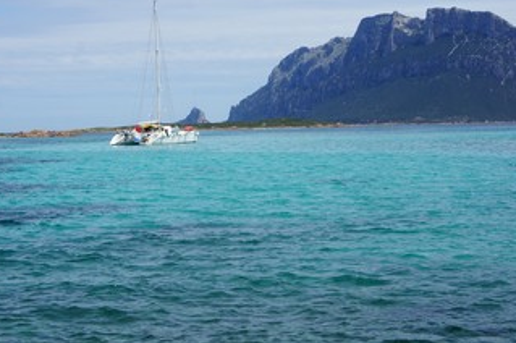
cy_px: 104
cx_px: 247
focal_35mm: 76
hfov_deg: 26.8
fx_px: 1084
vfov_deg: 17.9
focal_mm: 35
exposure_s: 1/320
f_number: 13
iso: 200
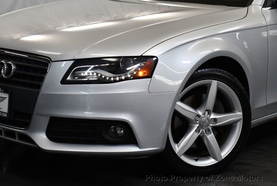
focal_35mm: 80
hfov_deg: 25.3
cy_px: 93
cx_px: 138
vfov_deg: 17.1
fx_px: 617
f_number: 5
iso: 800
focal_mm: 40
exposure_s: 1/200
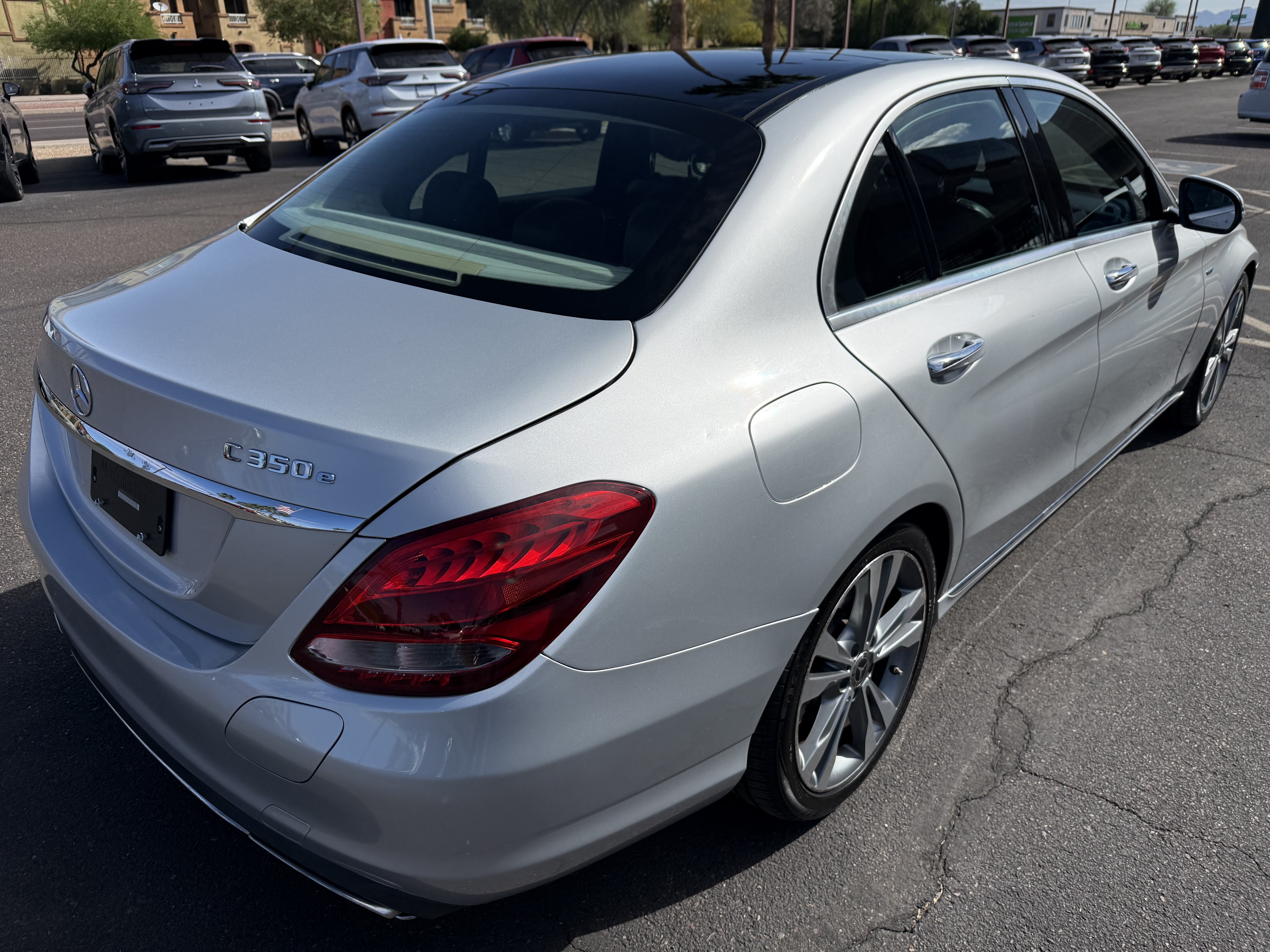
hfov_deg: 71.6
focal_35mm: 24
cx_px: 635
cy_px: 476
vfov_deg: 56.8
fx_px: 881
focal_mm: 6.76
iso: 100
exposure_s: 1/11905
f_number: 1.78
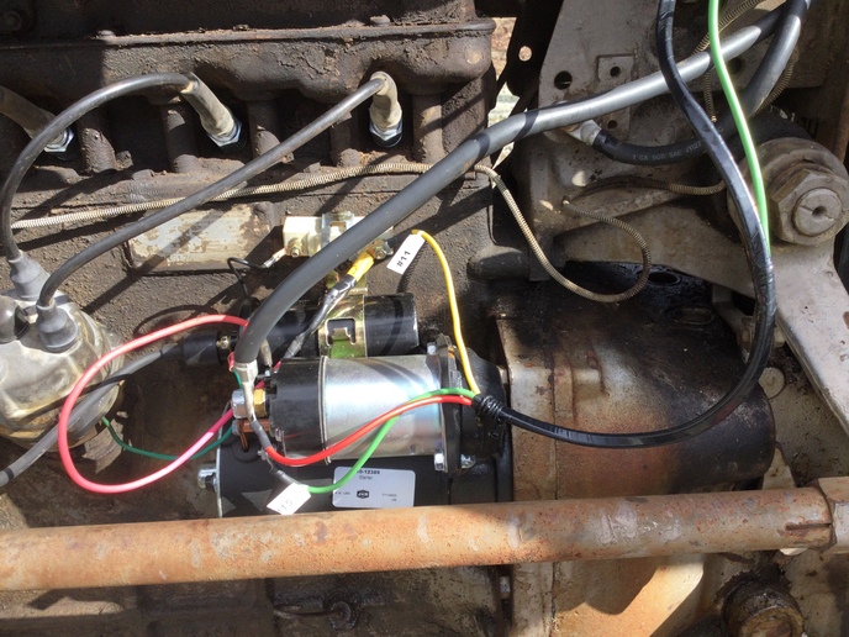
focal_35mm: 31
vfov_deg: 45.4
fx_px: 760
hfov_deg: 58.4
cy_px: 318
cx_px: 424
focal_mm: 3.3
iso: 25
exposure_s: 1/422
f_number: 2.4
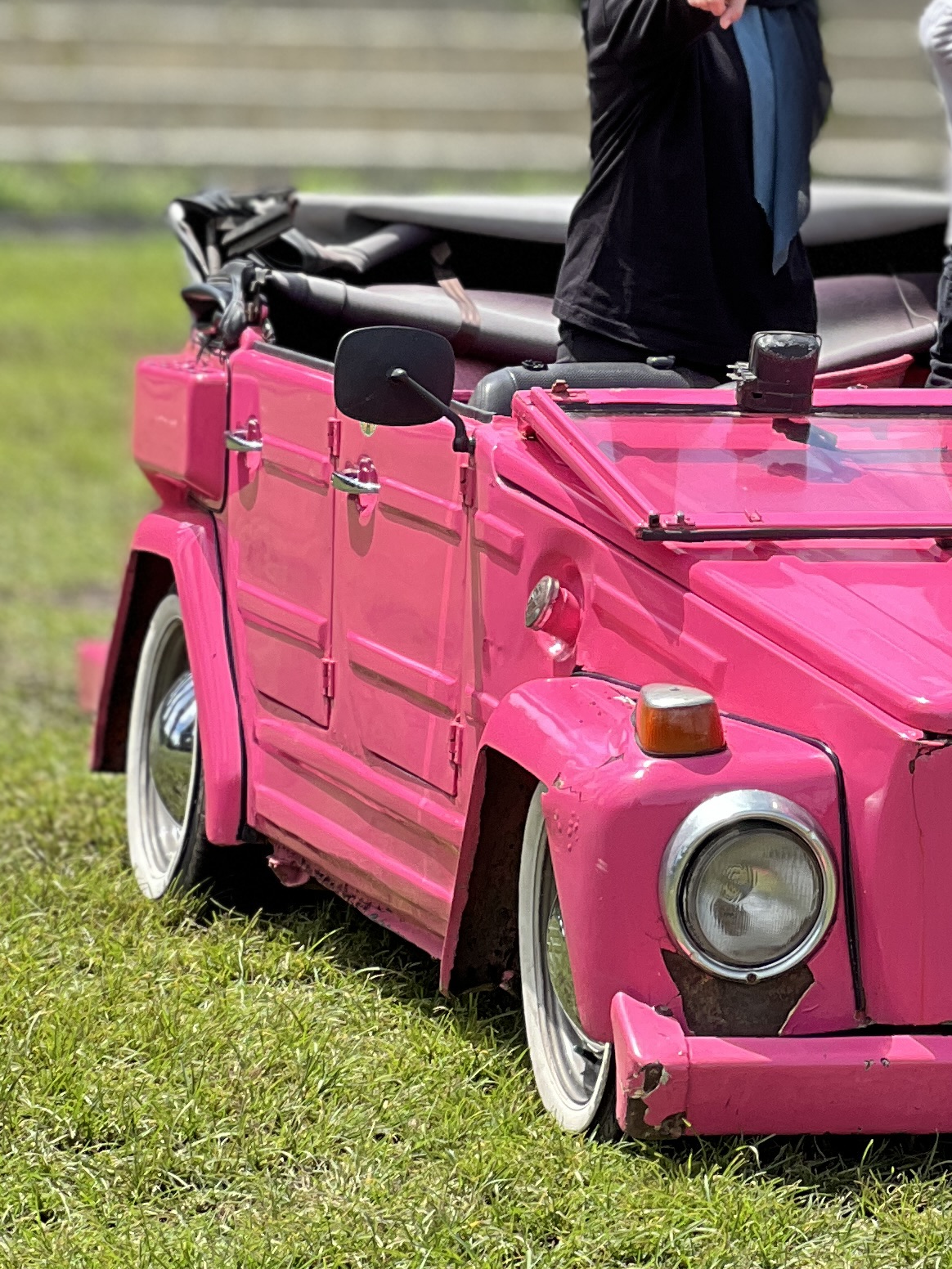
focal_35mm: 200
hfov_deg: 7.4
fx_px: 7334
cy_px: -131
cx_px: 975
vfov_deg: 9.8
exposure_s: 1/252
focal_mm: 9
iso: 25
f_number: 2.8
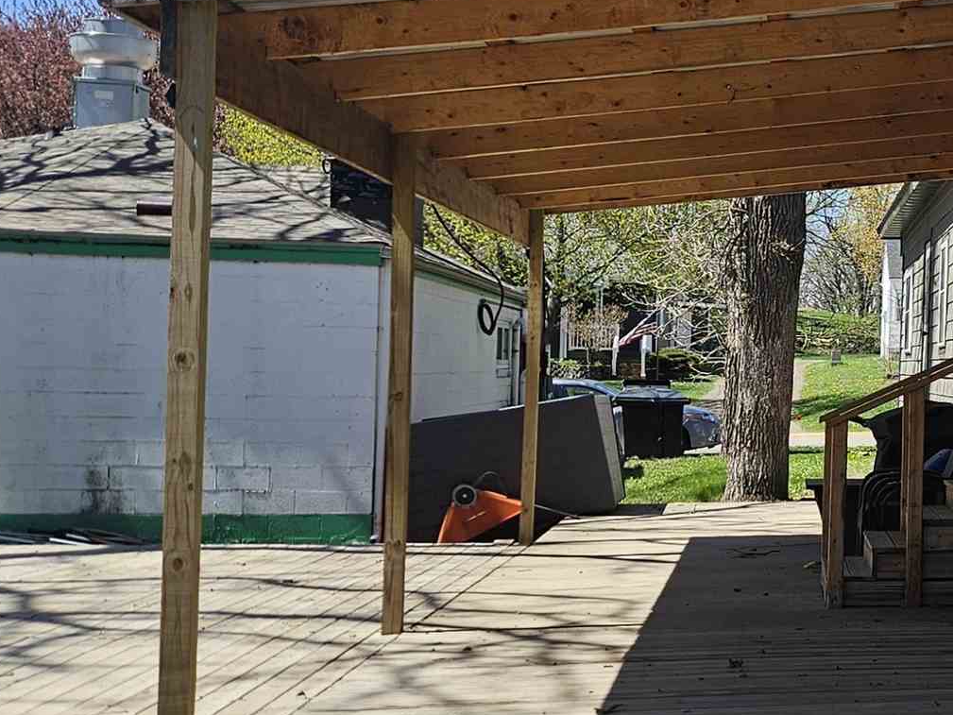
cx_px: 1270
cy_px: 333
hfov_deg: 24.0
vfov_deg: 21.0
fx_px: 1927
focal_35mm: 70
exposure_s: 1/1129
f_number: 1.8
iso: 25
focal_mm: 5.4
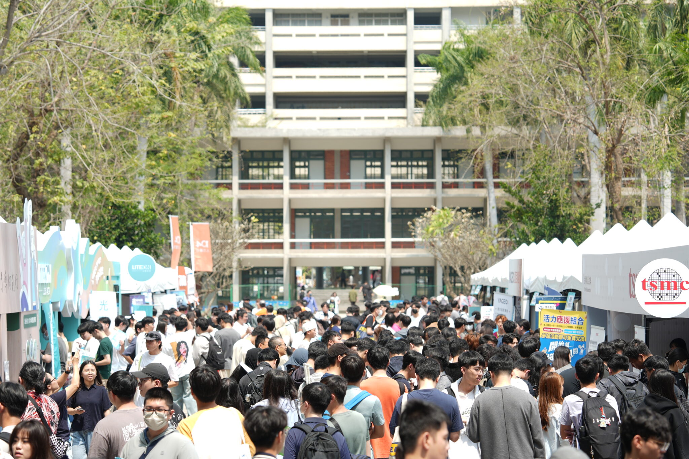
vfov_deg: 13.0
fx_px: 2009
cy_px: 230
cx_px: 344
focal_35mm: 105
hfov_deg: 19.5
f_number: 2.8
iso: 64
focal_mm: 70
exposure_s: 1/500
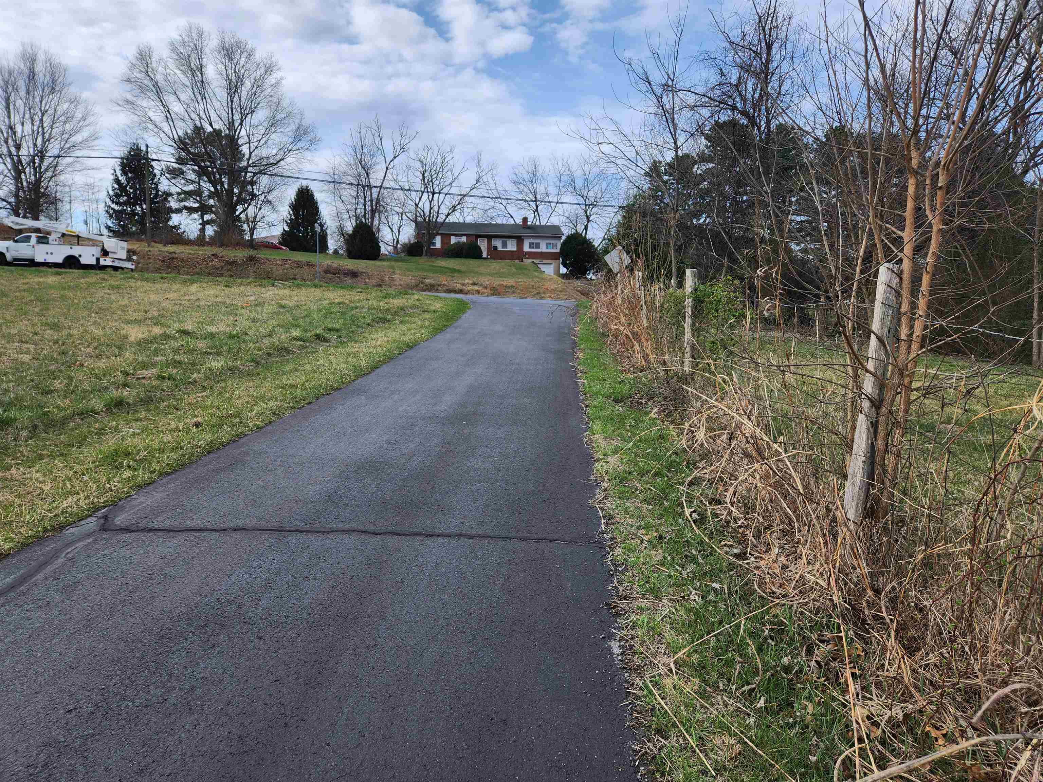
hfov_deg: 73.9
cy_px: 391
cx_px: 522
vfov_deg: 58.9
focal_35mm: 23
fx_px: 693
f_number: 1.8
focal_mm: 5.4
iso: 20
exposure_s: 1/1111
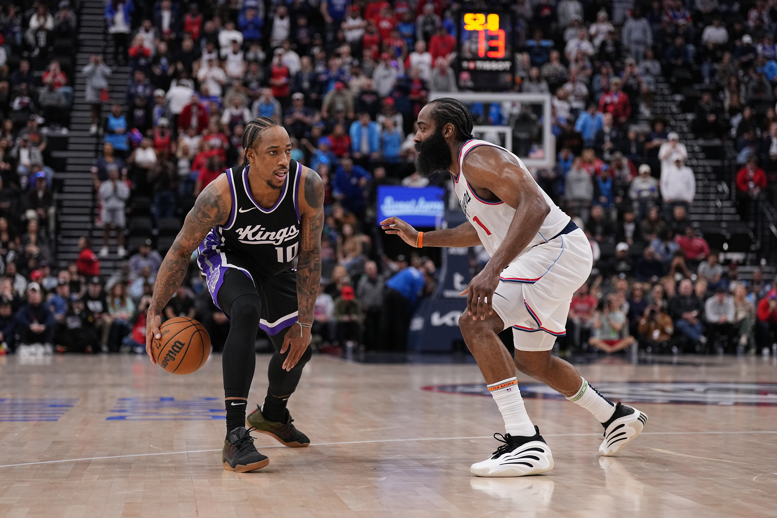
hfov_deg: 22.4
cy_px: 259
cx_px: 388
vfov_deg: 15.0
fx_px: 1964
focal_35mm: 91
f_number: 2.8
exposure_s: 1/1600
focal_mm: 91
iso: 2000
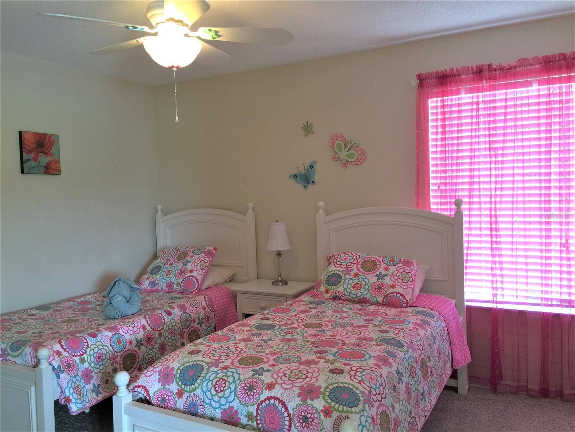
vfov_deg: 48.2
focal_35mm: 29
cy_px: 216
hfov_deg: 61.7
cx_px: 288
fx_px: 482
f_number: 2.2
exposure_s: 1/15
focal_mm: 4.15
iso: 32
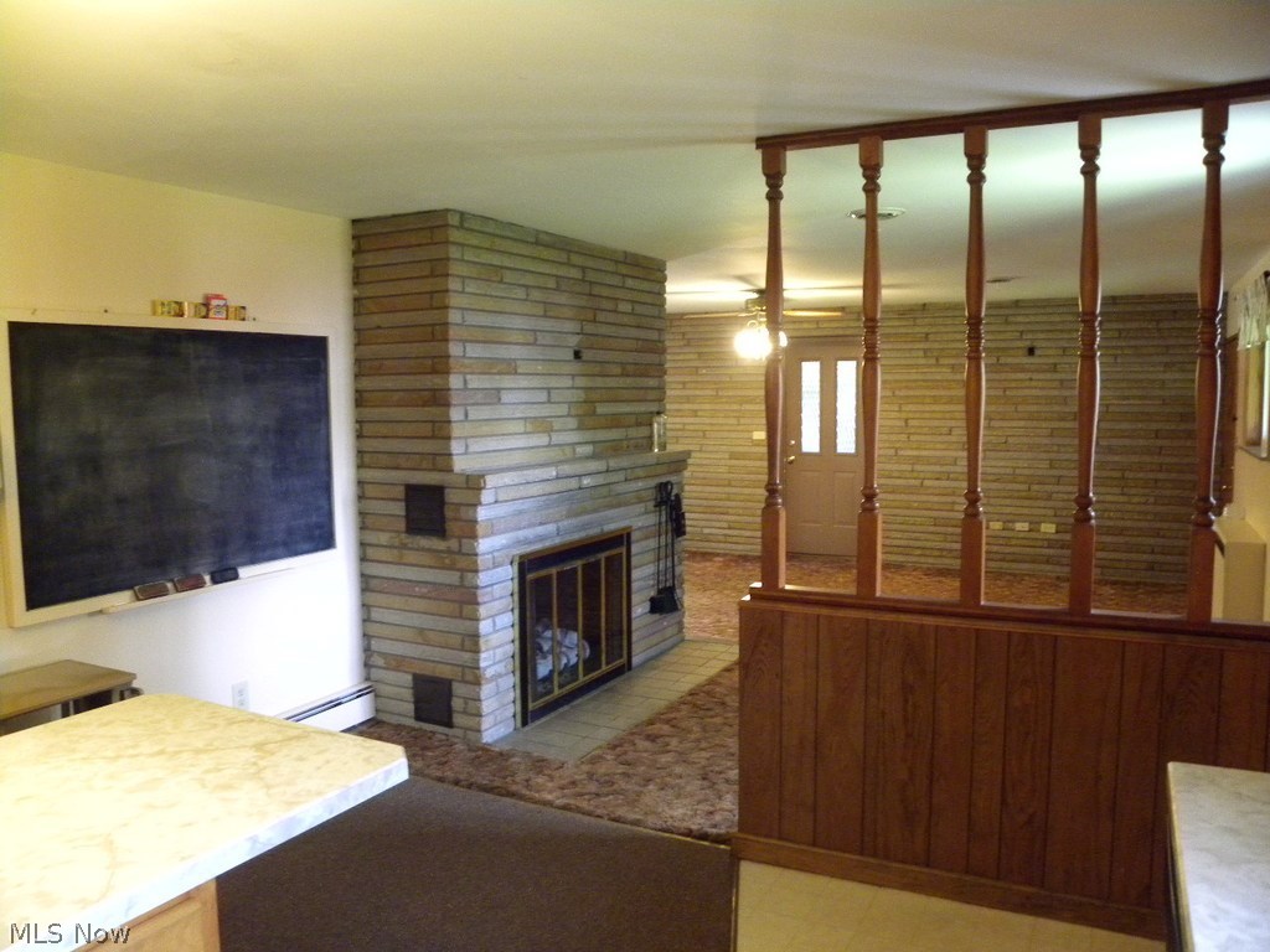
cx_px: 635
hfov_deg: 67.3
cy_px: 476
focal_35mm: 26
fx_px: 954
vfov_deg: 53.1
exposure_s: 1/13.6
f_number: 2.8
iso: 400
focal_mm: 4.6
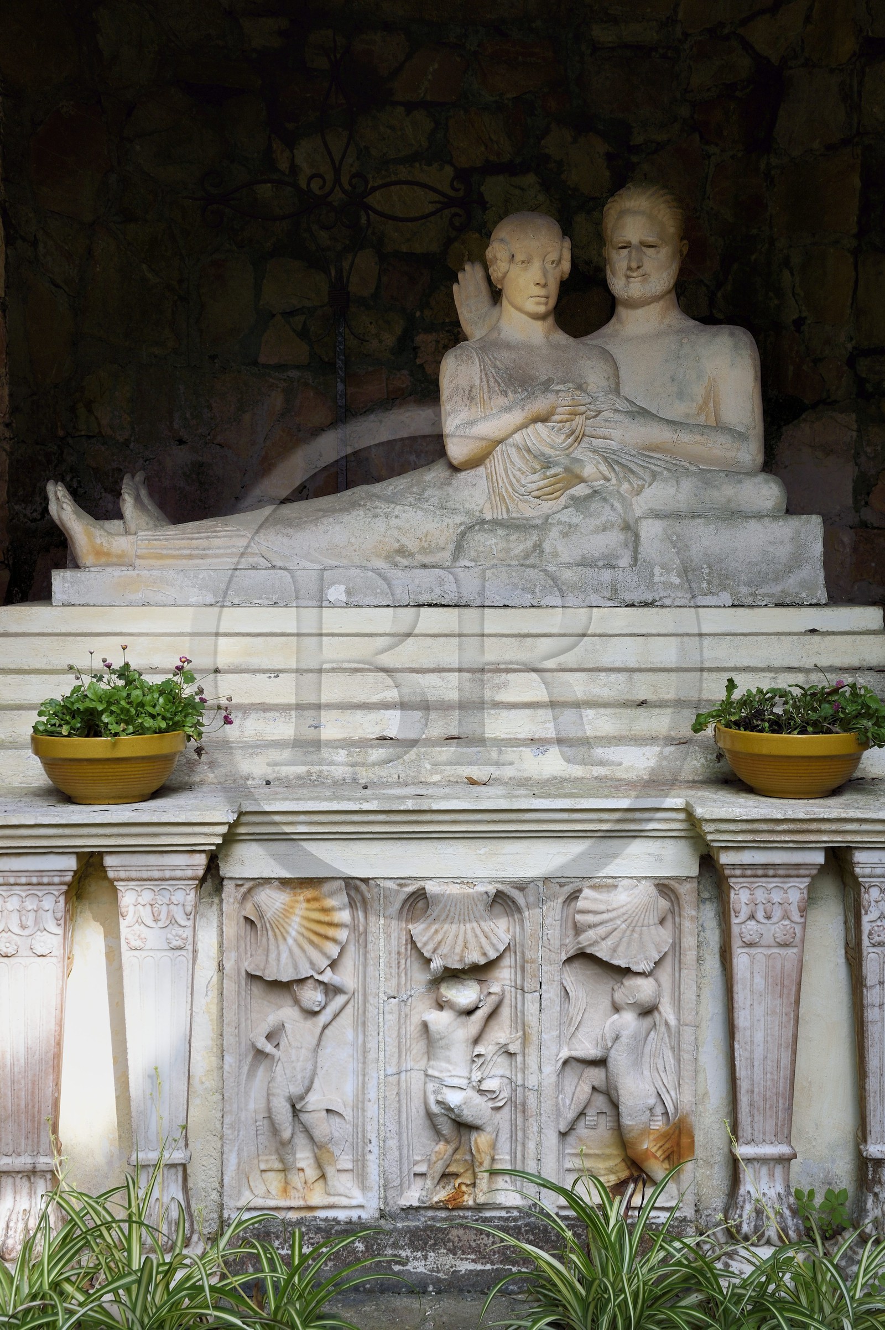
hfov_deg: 27.0
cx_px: 442
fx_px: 1846
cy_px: 665
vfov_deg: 39.6
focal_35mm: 50
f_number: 11
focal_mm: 50
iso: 200
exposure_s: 1/60
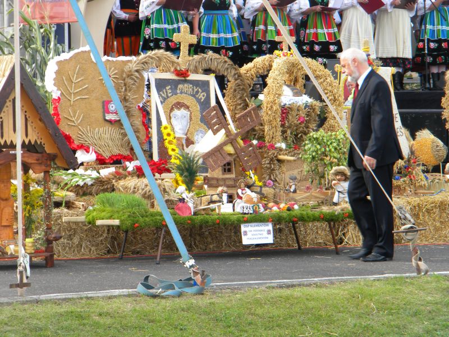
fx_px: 1920
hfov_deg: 13.3
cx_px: 224
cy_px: 168
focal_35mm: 148
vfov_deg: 10.0
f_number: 5
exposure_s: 1/88.8
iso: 80
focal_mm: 26.8
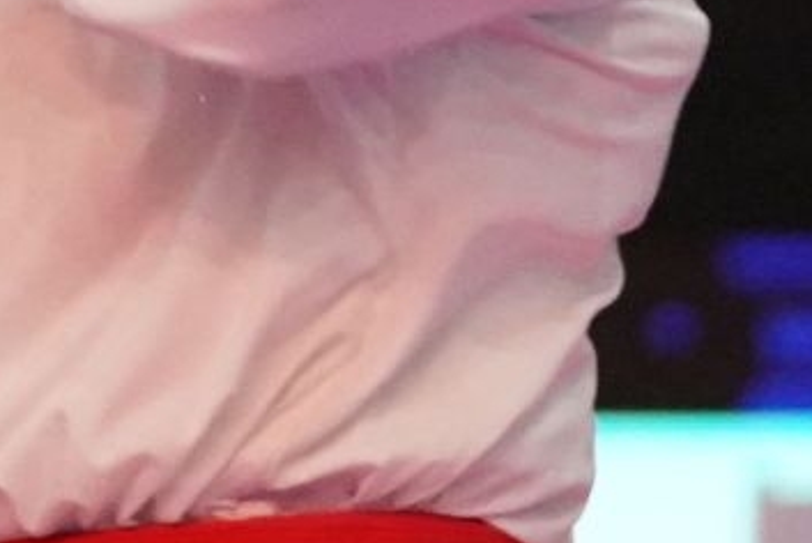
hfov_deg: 2.1
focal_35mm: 978
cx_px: -515
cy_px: -423
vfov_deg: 1.4
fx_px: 22077
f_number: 2.8
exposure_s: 1/1000
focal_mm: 128
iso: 6400
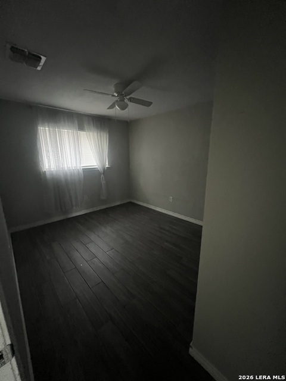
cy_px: 190
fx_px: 143
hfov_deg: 89.9
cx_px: 143
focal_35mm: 13
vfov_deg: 106.2
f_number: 1.8
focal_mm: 1.57
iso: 1250
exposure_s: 1/30
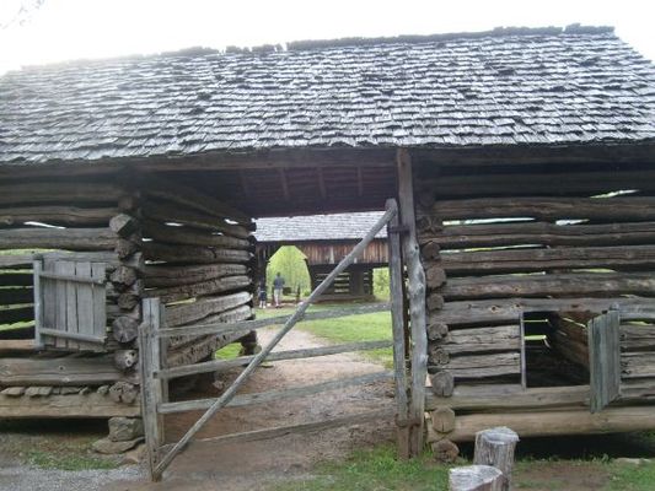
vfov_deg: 40.7
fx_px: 662
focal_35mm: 35
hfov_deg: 52.6
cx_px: 328
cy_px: 246
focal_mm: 5.8
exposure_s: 1/45
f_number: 2.8
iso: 120
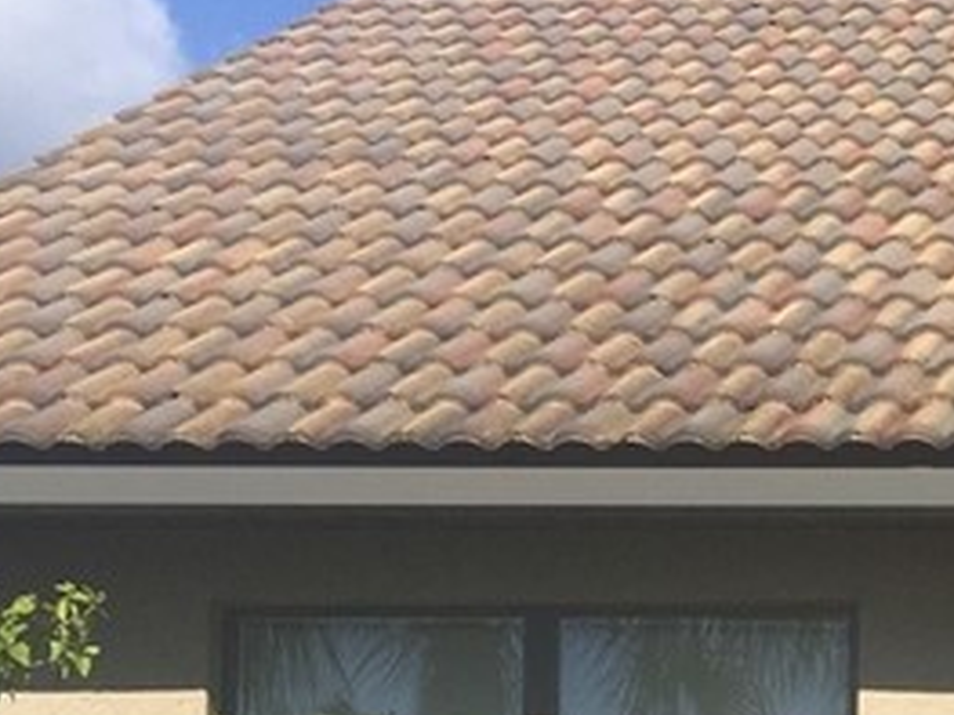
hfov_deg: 16.1
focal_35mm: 113
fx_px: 3113
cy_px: 1060
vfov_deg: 12.5
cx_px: 1397
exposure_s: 1/2083
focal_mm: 4.15
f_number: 2.2
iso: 32
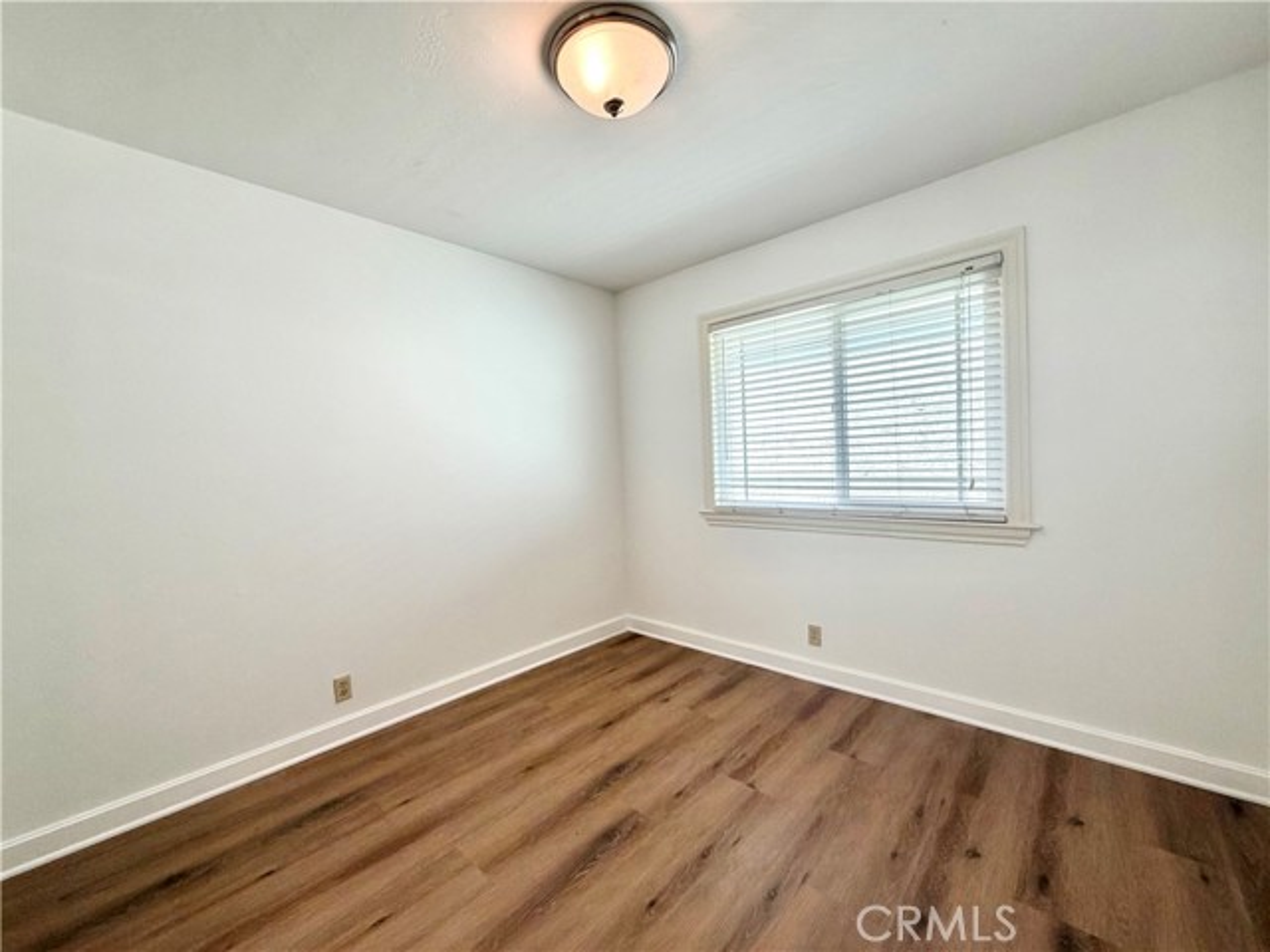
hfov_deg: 102.1
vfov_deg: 85.7
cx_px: 635
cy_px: 476
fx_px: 514
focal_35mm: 14
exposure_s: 1/120
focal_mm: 2.22
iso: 160
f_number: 2.2
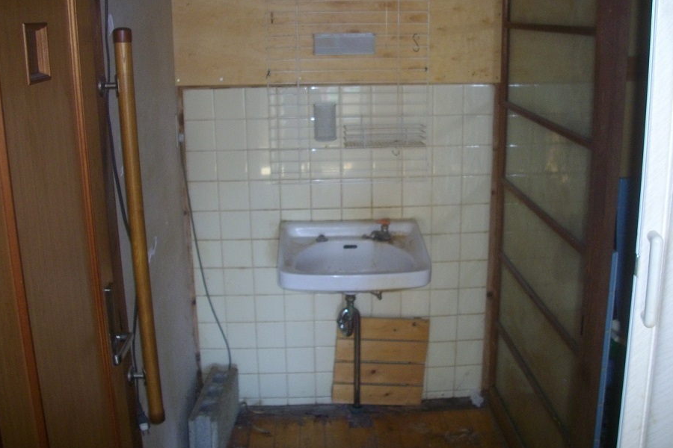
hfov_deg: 49.6
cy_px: 200
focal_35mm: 39
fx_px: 729
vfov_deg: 34.2
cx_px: 336
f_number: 2.8
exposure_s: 1/50
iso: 200
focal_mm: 6.2
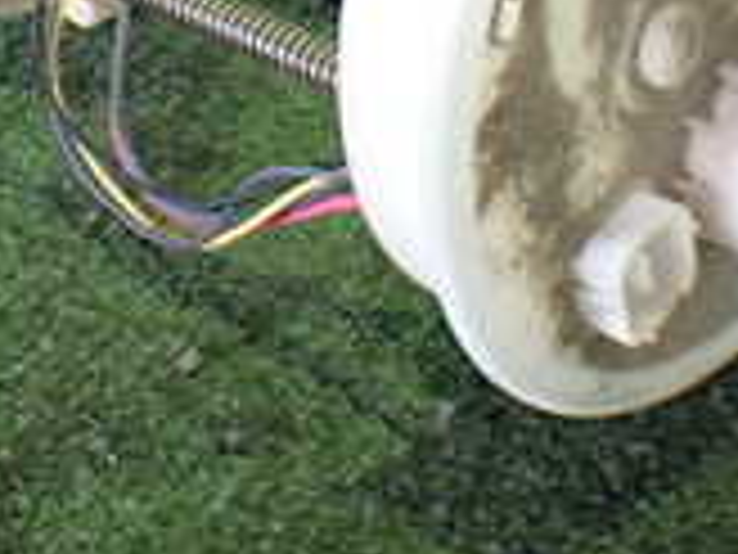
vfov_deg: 13.1
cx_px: 292
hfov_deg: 17.9
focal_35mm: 110
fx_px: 2345
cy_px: -117
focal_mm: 5.4
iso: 800
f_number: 2.3
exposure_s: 1/60
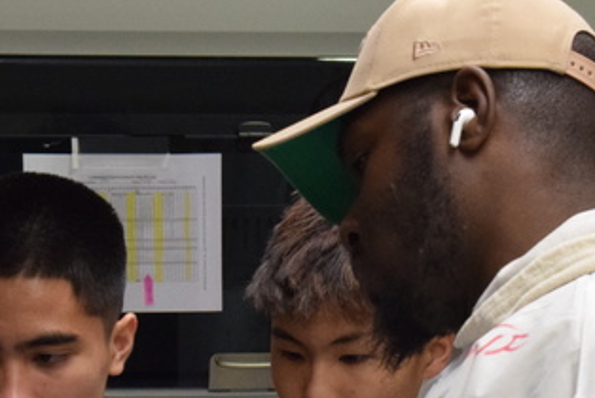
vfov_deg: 5.1
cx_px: 388
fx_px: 4444
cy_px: 424
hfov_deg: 7.7
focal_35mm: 269
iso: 1600
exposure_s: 1/50
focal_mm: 55
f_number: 8
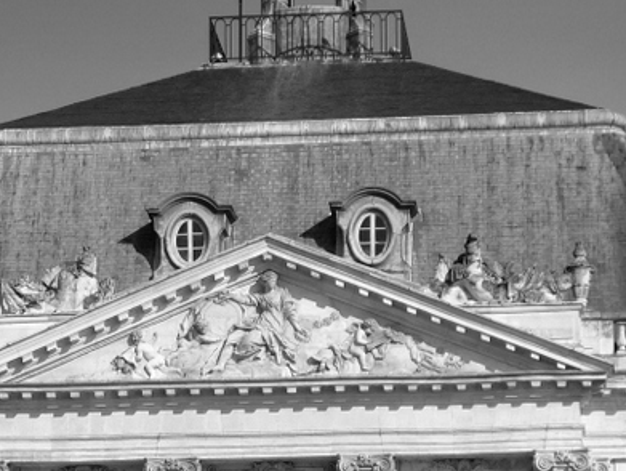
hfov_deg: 12.3
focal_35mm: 161
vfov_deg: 9.2
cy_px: 312
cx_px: 277
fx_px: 2914
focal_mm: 13.6
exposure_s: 1/125
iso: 100
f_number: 13
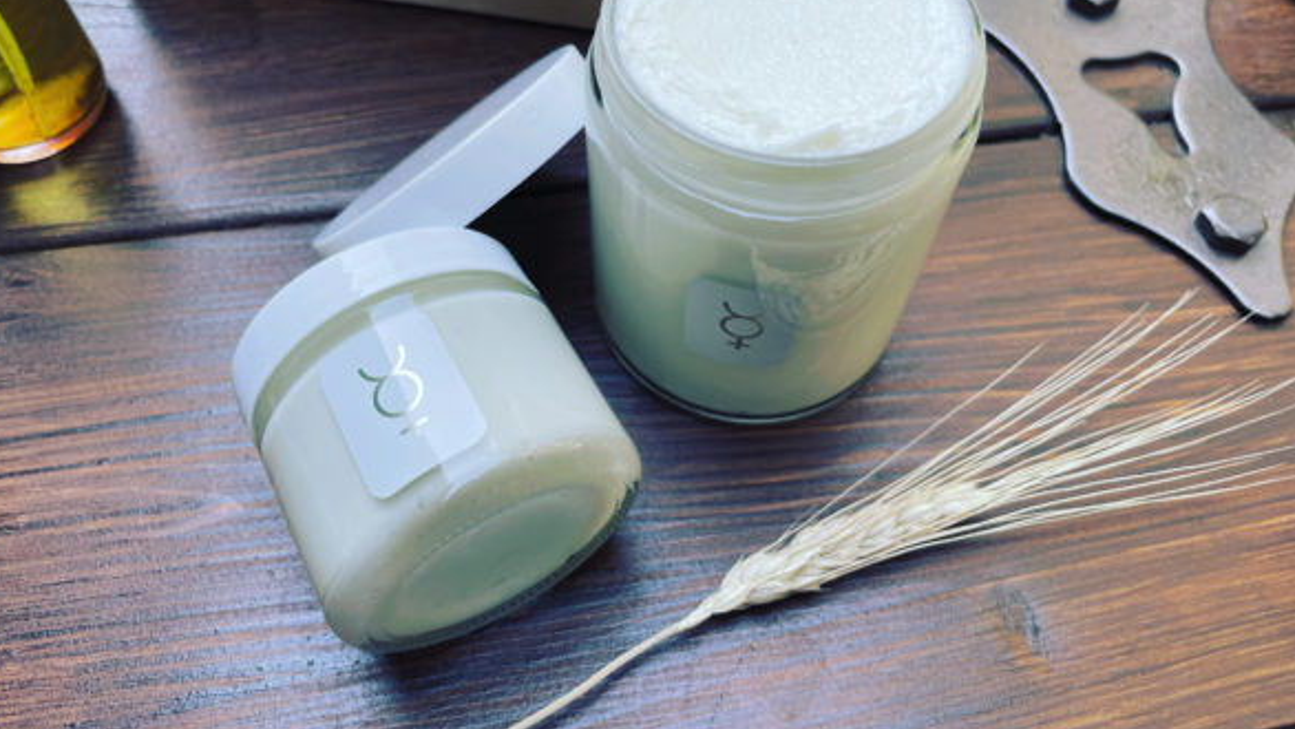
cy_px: 254
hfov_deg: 66.0
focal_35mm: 29
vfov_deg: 39.8
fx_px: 996
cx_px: 634
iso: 40
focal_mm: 4.2
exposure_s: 1/121
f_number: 1.6
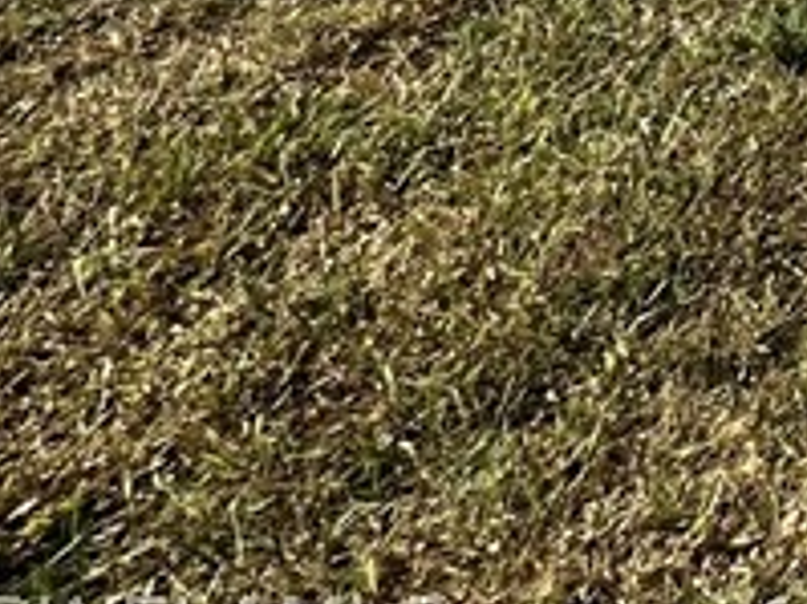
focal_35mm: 72
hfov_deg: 14.3
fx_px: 1678
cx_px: 2036
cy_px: -859
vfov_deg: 14.0
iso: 50
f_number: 2.2
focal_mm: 2.22
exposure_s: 1/2882
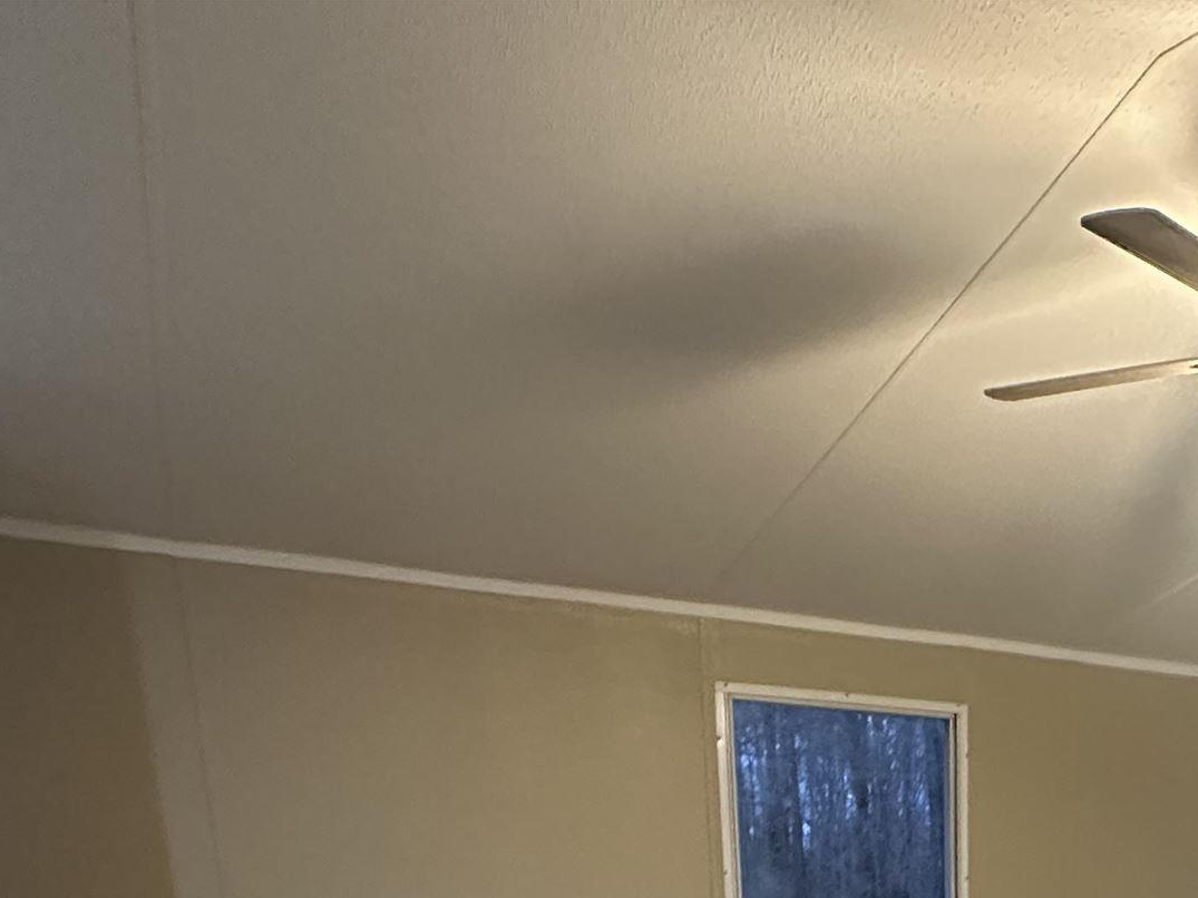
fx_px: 1384
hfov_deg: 43.1
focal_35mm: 40
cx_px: 1062
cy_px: 1281
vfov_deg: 27.3
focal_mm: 2.22
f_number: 2.2
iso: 640
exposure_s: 1/60
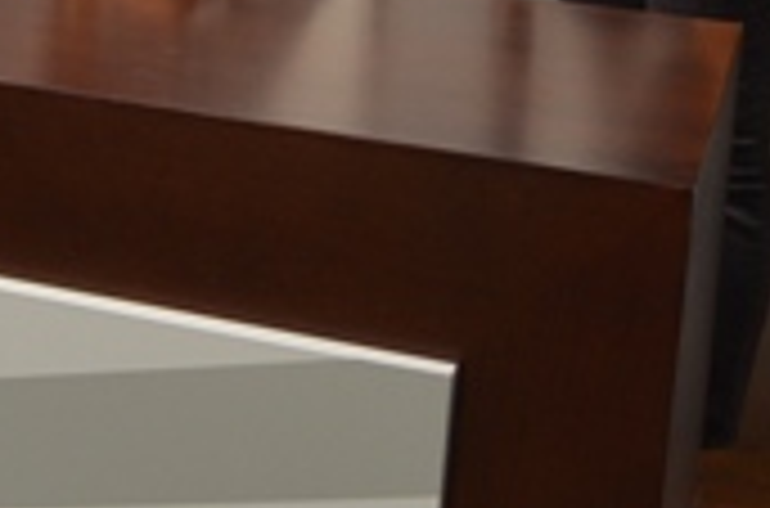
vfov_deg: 12.5
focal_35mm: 101
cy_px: -342
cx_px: -131
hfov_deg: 19.2
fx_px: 2154
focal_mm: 18
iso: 450
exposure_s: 1/60
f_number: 4
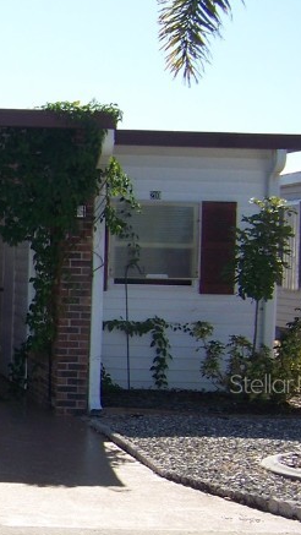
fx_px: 1305
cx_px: -281
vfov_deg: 23.0
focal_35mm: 92
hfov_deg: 11.9
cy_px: 383
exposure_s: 1/800
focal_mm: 5.85
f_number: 2.8
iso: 64
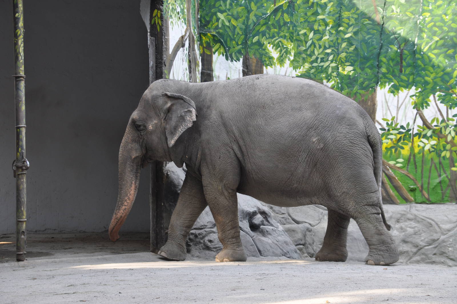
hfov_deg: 16.7
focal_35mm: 123
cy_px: 152
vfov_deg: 11.1
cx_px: 228
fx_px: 1560
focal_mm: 82
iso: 220
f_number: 5.6
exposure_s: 1/125
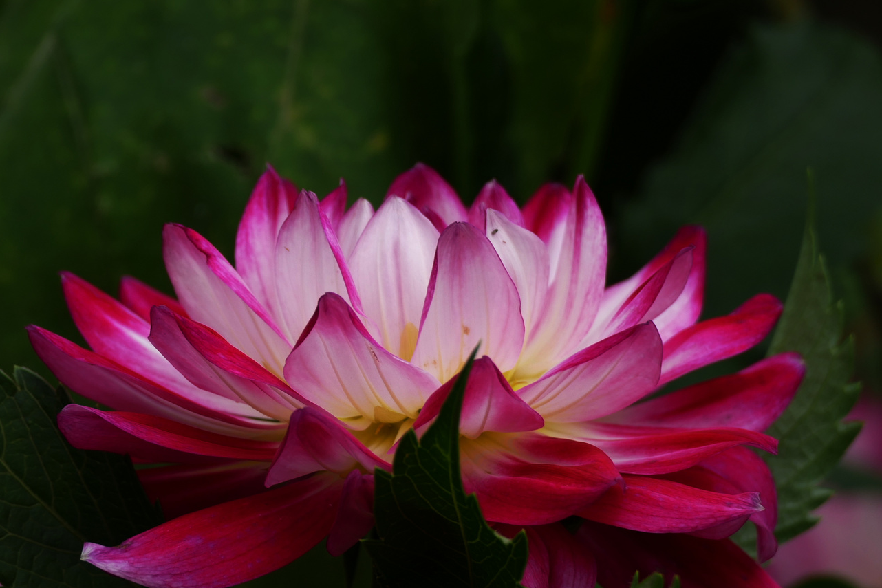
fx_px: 14676
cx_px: 416
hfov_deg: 3.4
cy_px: 380
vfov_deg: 2.3
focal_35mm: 599
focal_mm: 146
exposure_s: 1/250
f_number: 4
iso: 125
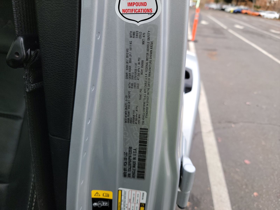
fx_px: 194
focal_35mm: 24
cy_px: 105
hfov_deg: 71.6
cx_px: 140
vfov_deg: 56.8
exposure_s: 1/59
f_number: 1.8
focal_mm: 6.7
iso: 68
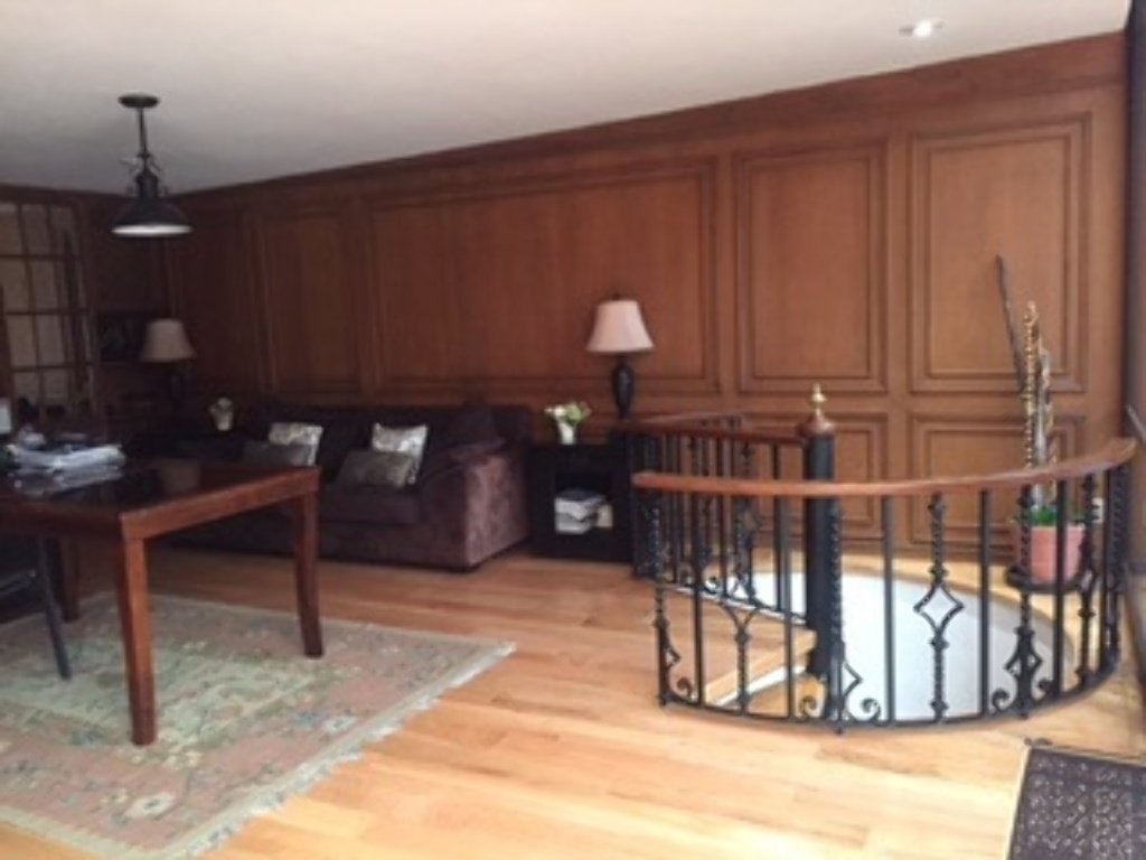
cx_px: 573
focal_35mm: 29
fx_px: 960
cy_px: 430
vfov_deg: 48.2
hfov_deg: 61.7
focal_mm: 4.15
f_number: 2.2
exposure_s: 1/15
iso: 320
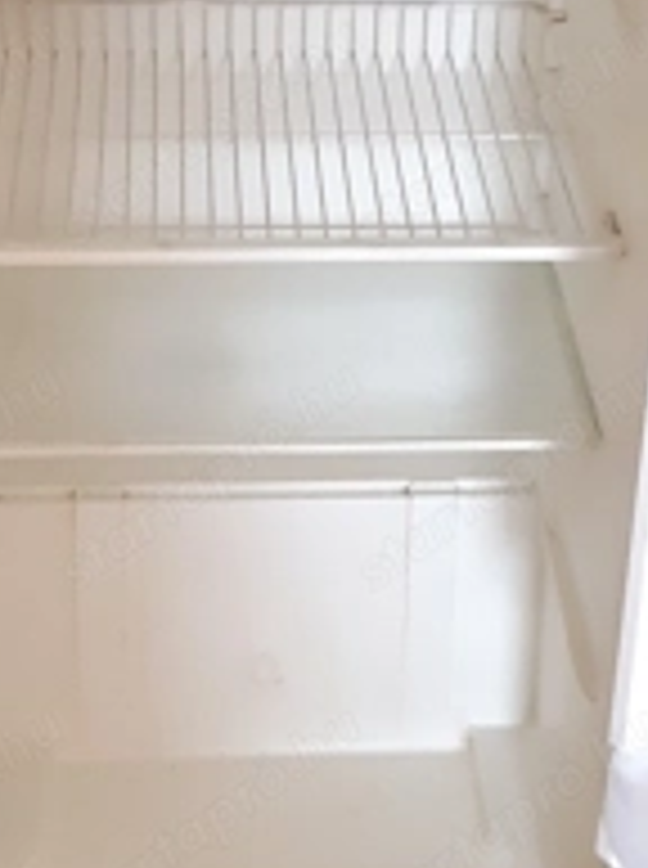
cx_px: 387
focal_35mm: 54
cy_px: 207
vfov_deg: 34.8
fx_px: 1352
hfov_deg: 26.9
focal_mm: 3.93
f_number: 1.7
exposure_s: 1/20
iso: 640
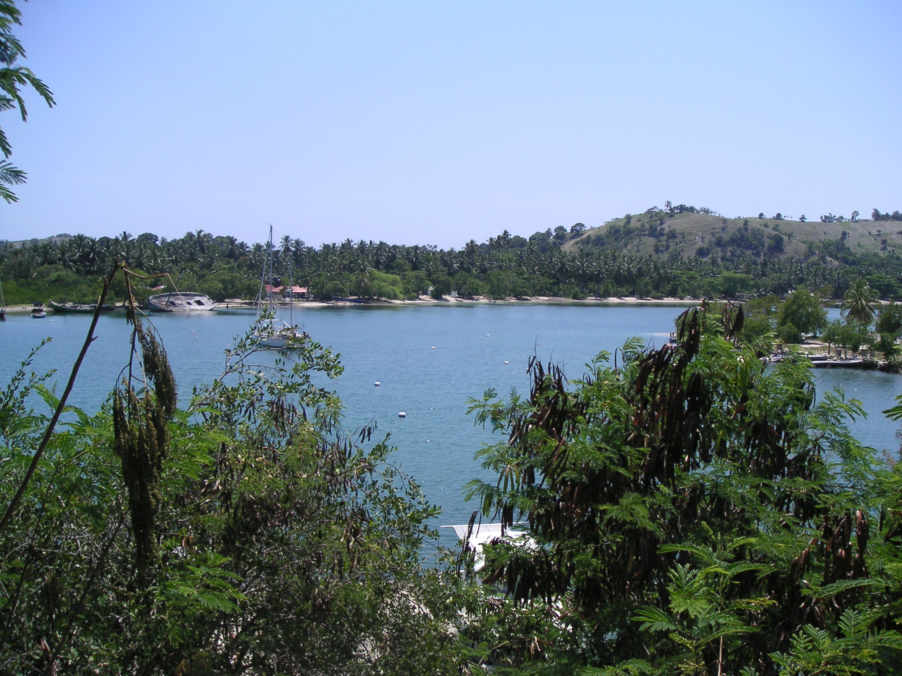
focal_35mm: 38
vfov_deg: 37.7
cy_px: 338
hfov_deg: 49.0
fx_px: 990
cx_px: 451
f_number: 6.7
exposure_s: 1/180
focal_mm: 6
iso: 50
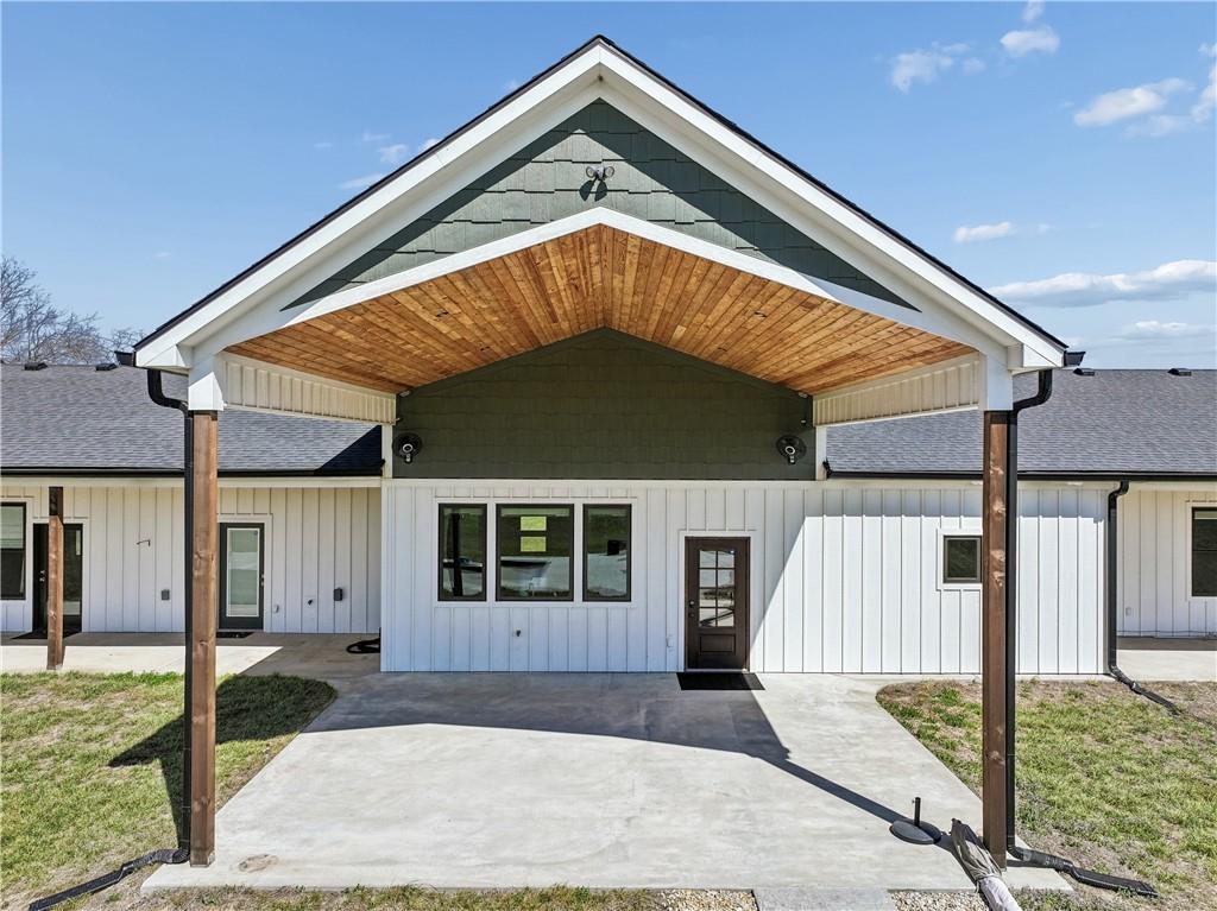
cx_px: 608
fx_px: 843
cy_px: 456
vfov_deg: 56.8
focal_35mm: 24
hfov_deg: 71.6
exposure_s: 1/400
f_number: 2.8
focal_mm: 12.3
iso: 120
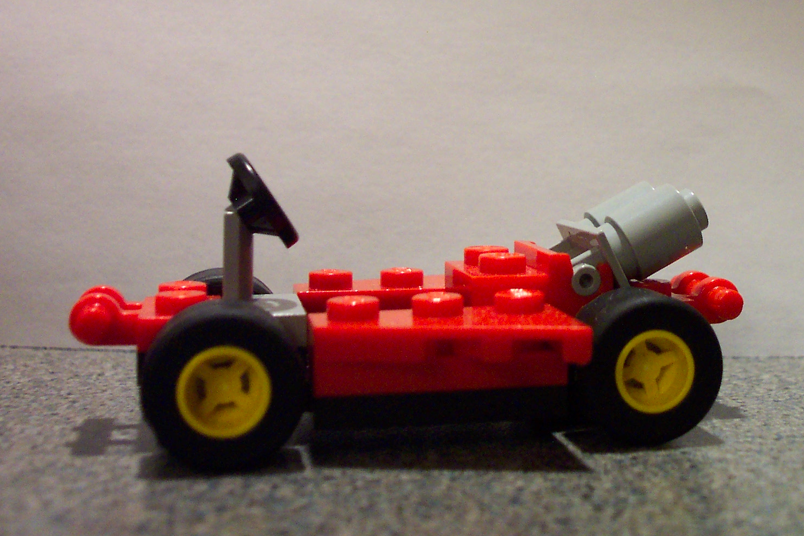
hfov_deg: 33.7
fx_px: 1295
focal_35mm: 58
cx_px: 617
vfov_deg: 23.1
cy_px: 109
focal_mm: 7.5
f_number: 2.8
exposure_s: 1/20
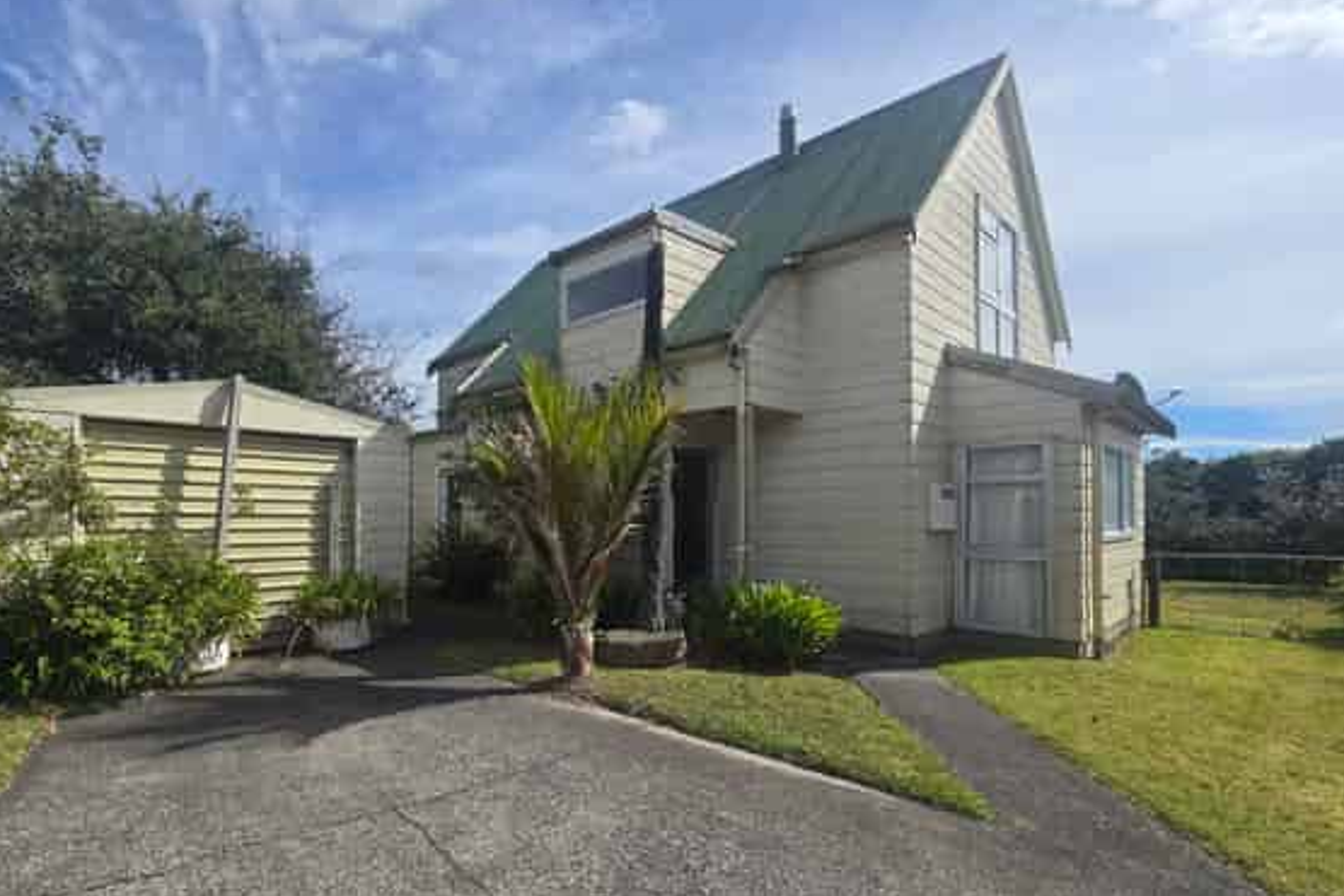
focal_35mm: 16
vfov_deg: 73.5
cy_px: 499
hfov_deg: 95.7
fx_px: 597
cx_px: 554
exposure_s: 1/3229
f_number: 2.2
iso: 50
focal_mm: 2.2
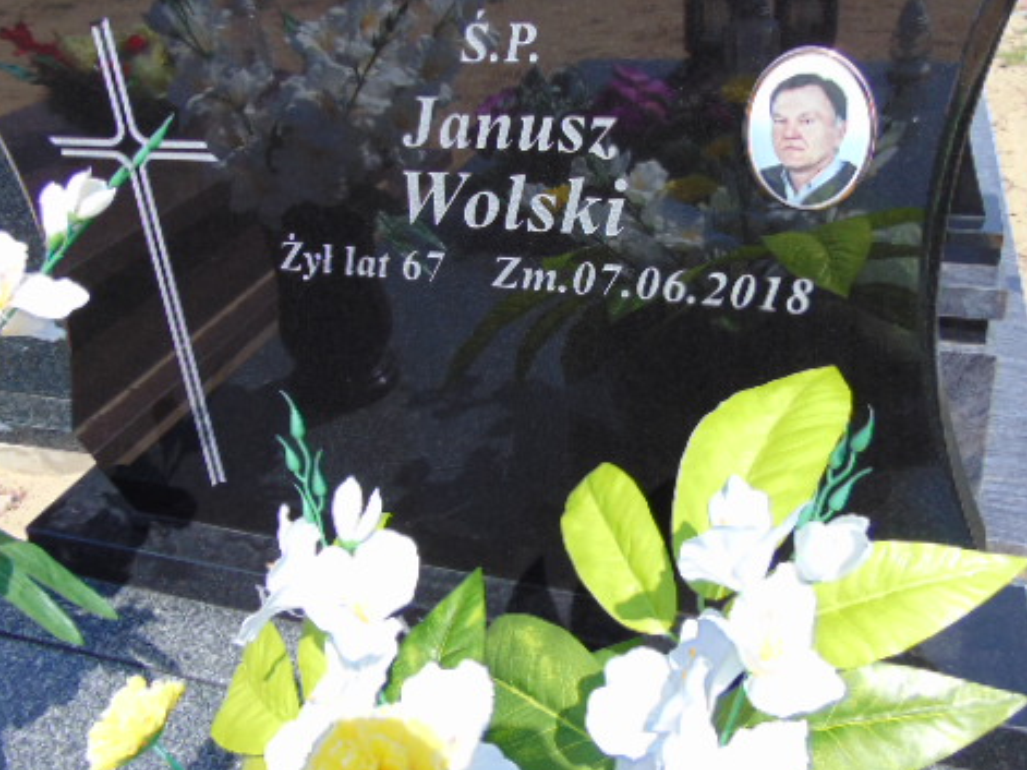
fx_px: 1008
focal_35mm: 34
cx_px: 508
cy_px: 260
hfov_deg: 54.0
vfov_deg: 41.3
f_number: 3
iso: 80
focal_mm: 4.5
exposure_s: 1/1000
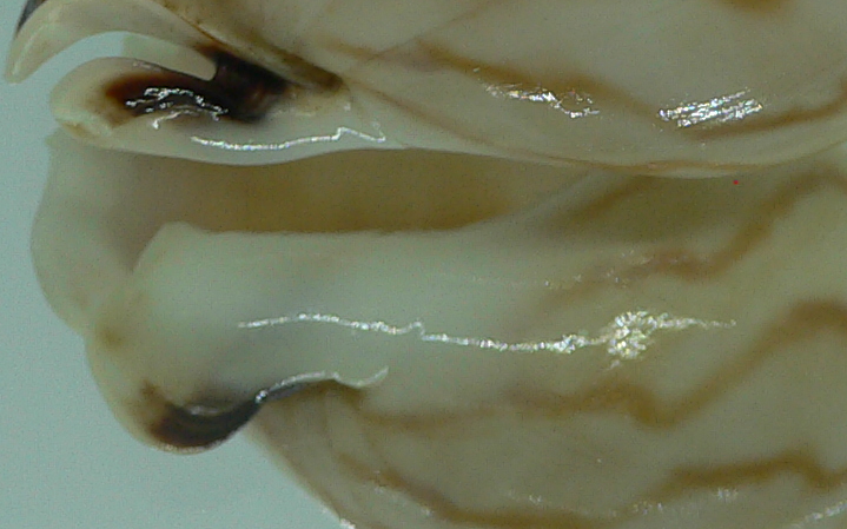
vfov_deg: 12.4
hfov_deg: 19.9
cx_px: 603
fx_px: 2400
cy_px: 7
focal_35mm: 104
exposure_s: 1/80
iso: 80
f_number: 2.8
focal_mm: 4.6
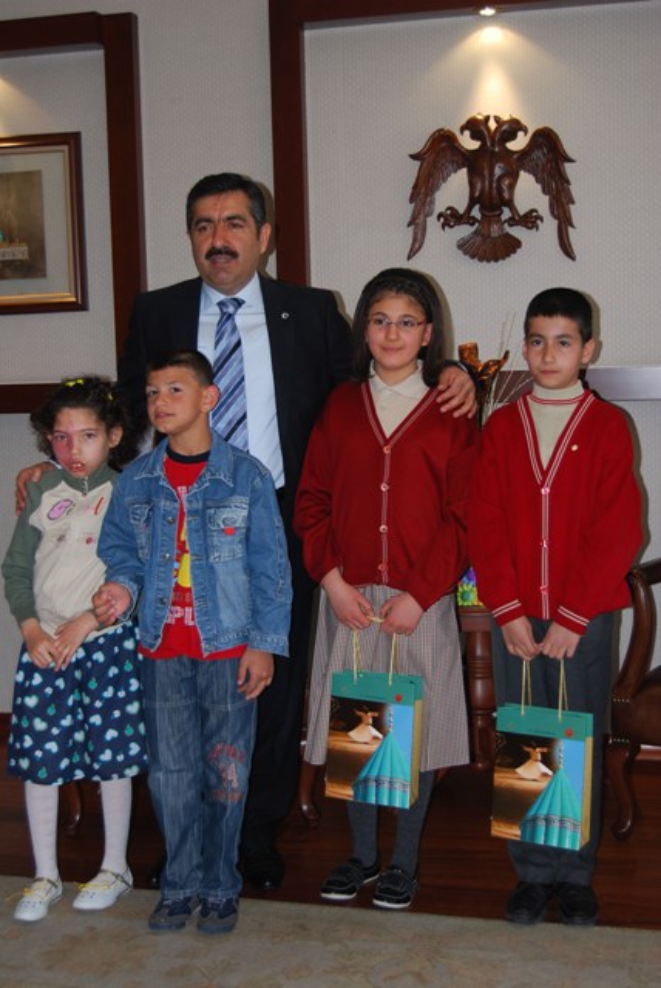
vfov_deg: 37.8
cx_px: 330
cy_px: 494
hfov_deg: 25.8
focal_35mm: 52
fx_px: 1443
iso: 200
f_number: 4.8
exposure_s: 1/60
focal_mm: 35
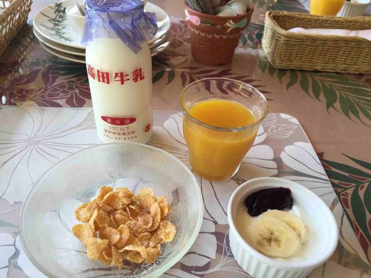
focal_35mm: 29
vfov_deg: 48.2
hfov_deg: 61.7
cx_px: 186
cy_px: 139
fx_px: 311
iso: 50
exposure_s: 1/120
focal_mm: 4.15
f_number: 2.2
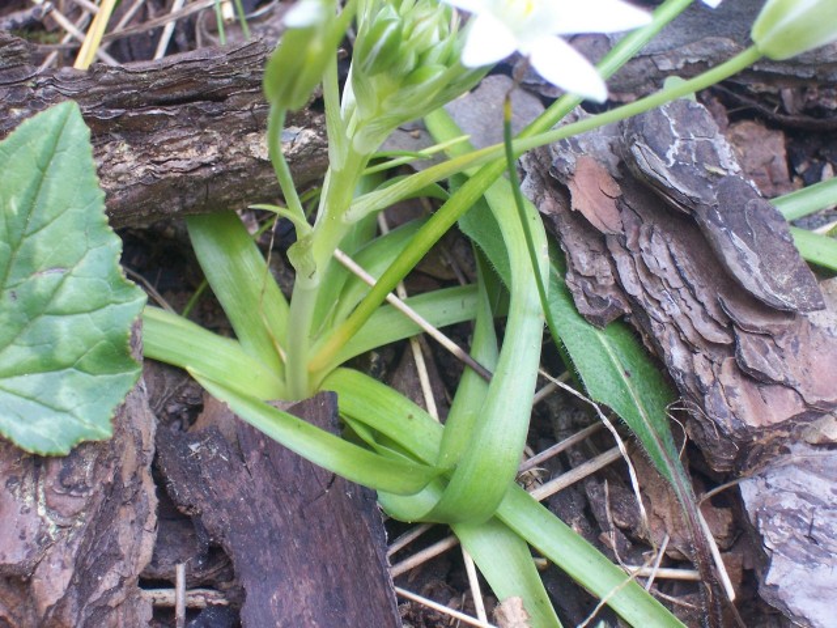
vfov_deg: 14.5
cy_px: 314
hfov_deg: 19.3
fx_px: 2466
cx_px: 418
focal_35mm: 102
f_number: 4.6
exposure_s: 1/45
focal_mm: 16.8
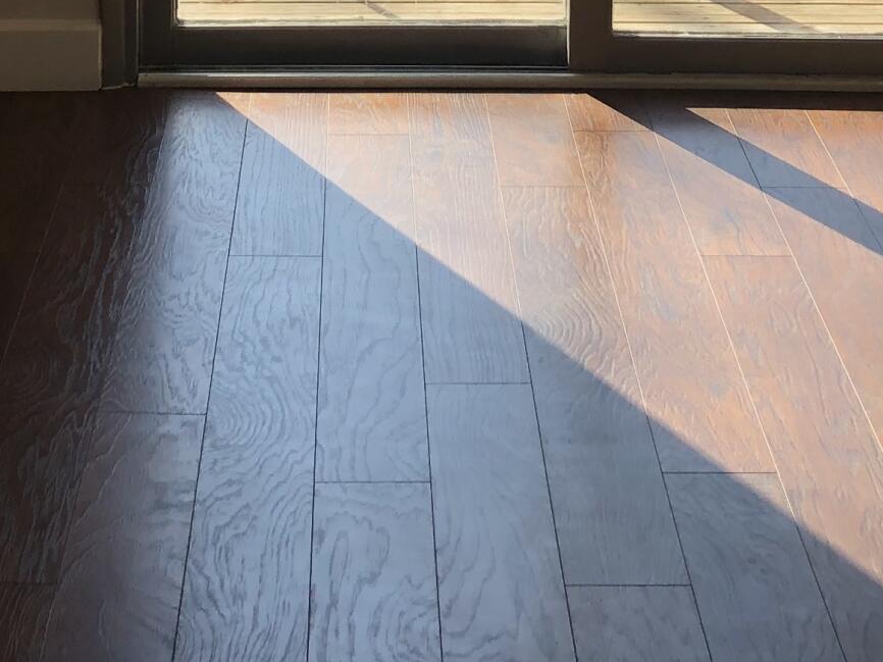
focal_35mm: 97
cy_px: -442
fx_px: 2474
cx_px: 404
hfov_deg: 20.2
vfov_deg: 13.9
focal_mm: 3.99
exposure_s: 1/445
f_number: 1.8
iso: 20
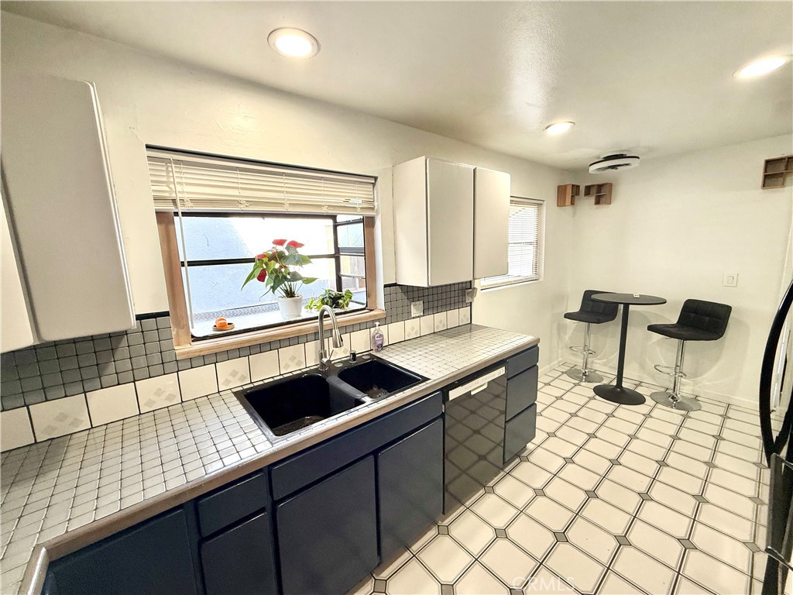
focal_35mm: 14
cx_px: 396
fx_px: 321
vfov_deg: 85.7
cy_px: 298
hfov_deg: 102.1
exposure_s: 1/120
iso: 160
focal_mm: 2.22
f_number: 2.2
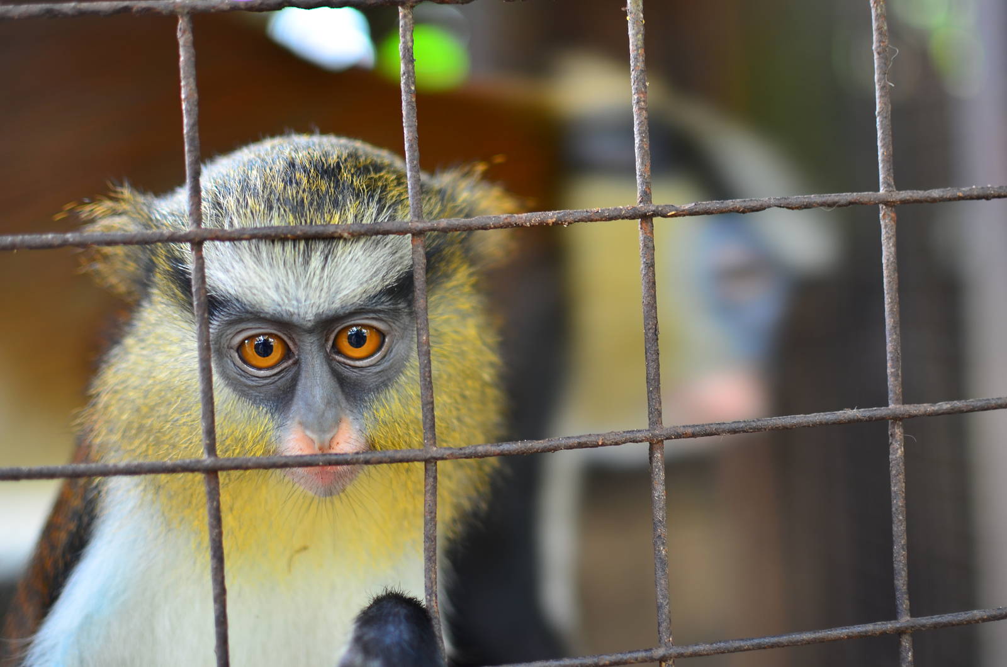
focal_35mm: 52
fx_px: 1466
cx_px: 504
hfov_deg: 37.9
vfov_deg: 25.6
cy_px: 334
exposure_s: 1/30
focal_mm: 35
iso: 100
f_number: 1.8
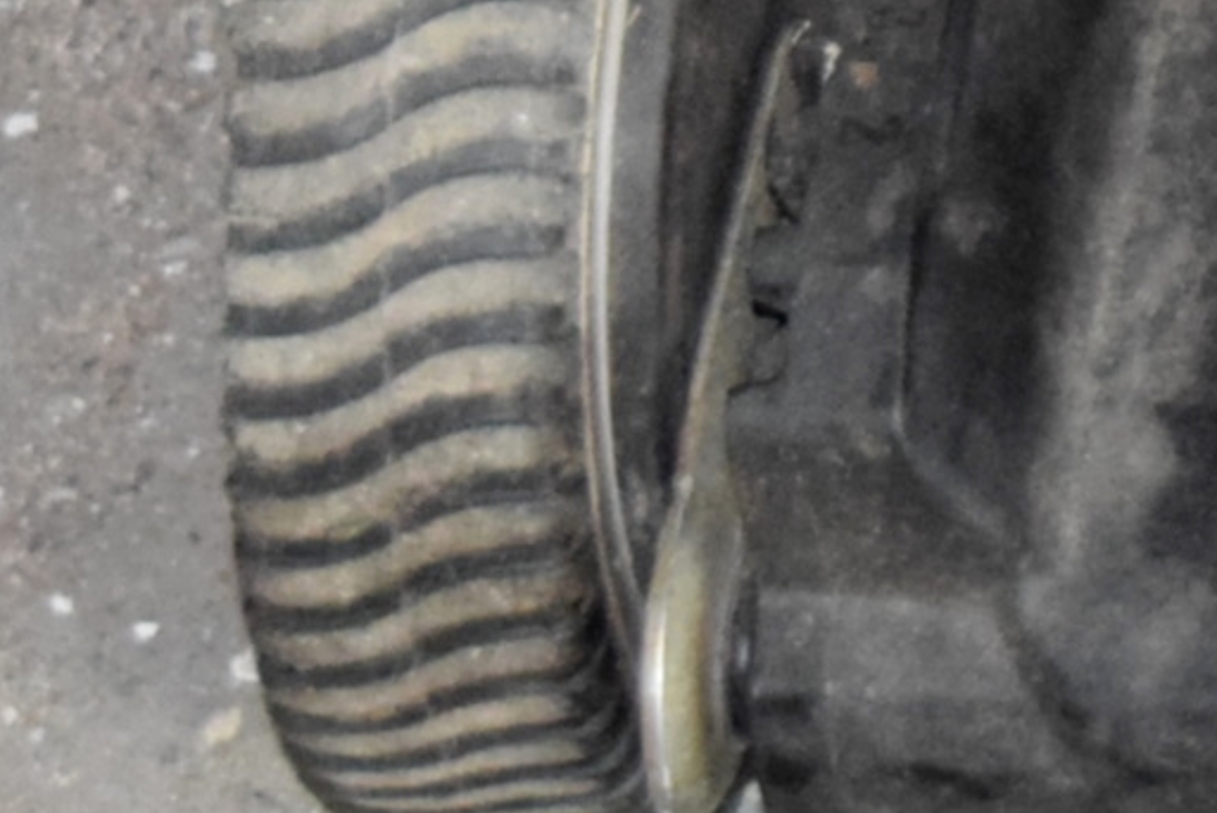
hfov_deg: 6.6
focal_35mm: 298
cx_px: 2788
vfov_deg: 4.5
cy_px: -1105
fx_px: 10079
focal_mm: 34
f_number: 4.5
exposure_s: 1/60
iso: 3200
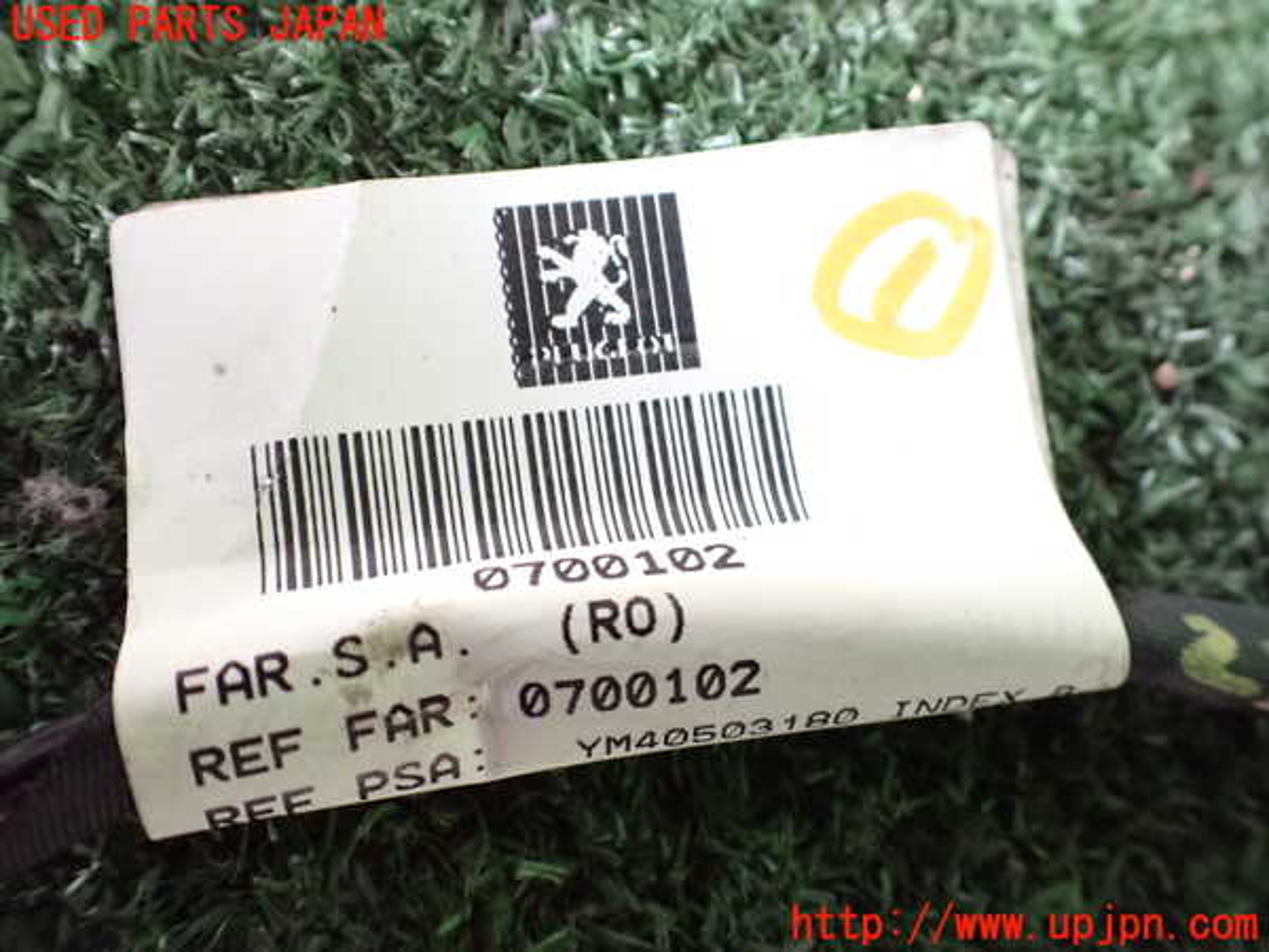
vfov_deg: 46.8
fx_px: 1100
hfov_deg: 60.0
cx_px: 634
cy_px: 476
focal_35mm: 30
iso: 1250
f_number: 2.3
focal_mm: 5.4
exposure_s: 1/30
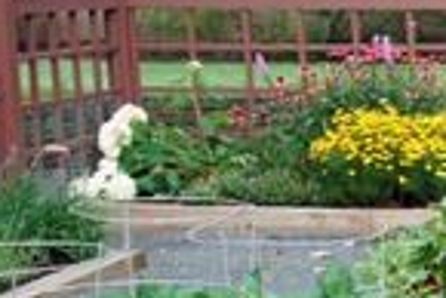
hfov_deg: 11.7
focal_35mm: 154
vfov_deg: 8.9
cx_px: 932
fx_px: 1913
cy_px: 300
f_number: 4
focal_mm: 23
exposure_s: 1/40
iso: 500
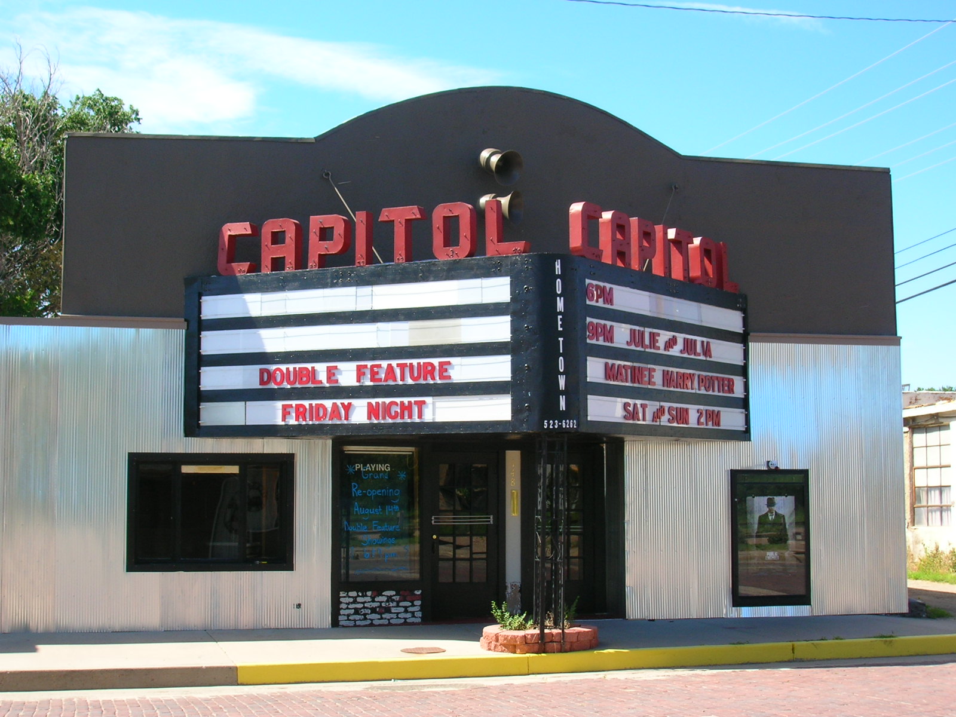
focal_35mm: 54
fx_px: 1491
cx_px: 478
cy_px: 358
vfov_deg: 27.0
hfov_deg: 35.5
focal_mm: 9
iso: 50
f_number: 5.7
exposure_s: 1/120
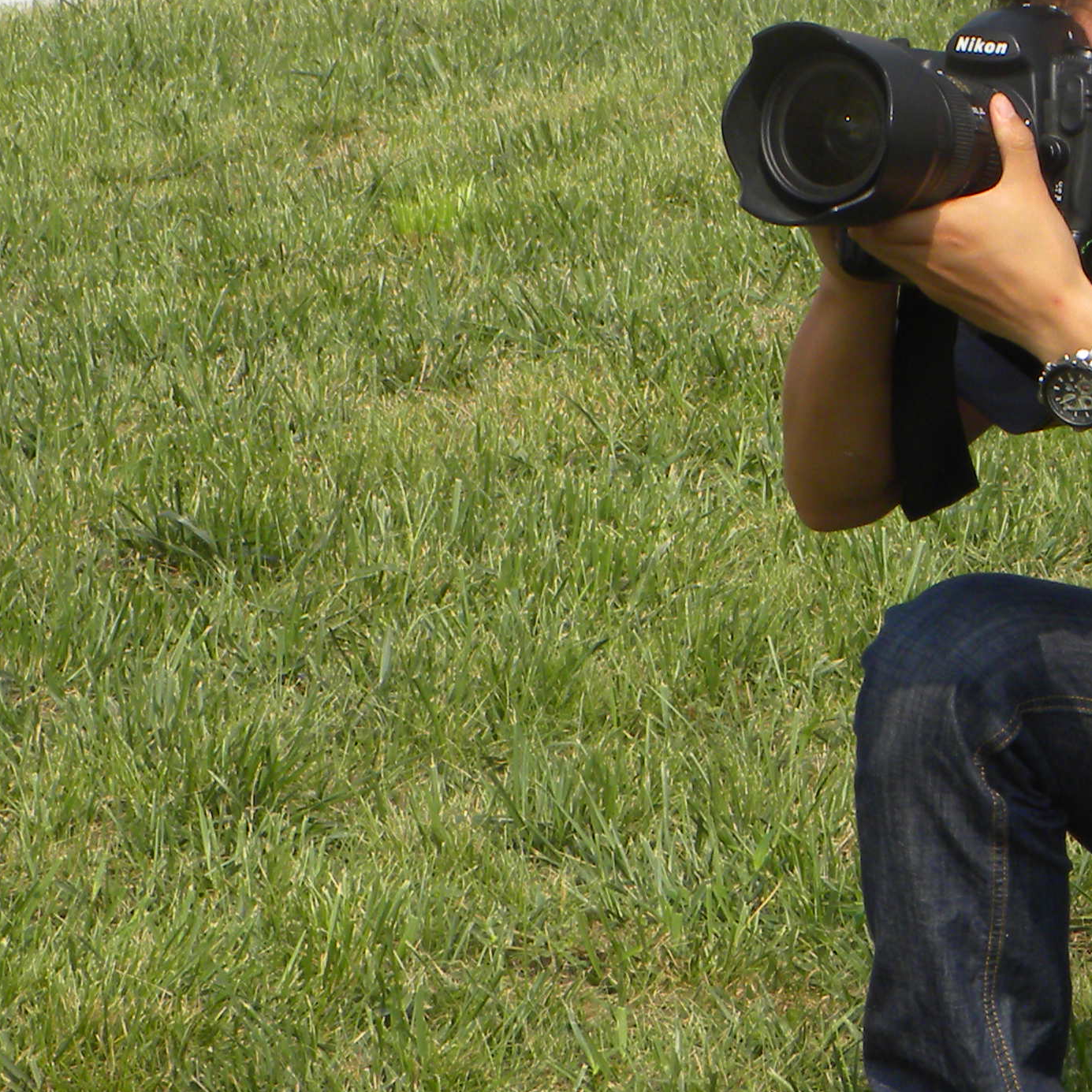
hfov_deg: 6.5
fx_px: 9565
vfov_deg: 6.5
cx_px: 1165
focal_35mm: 268
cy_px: 302
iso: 64
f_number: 5.6
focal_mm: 18.8
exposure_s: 1/271
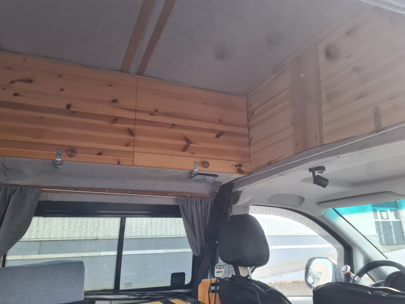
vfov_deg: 53.1
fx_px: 304
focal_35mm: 26
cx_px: 202
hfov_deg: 67.3
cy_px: 152
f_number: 1.8
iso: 200
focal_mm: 5.4
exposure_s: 1/120
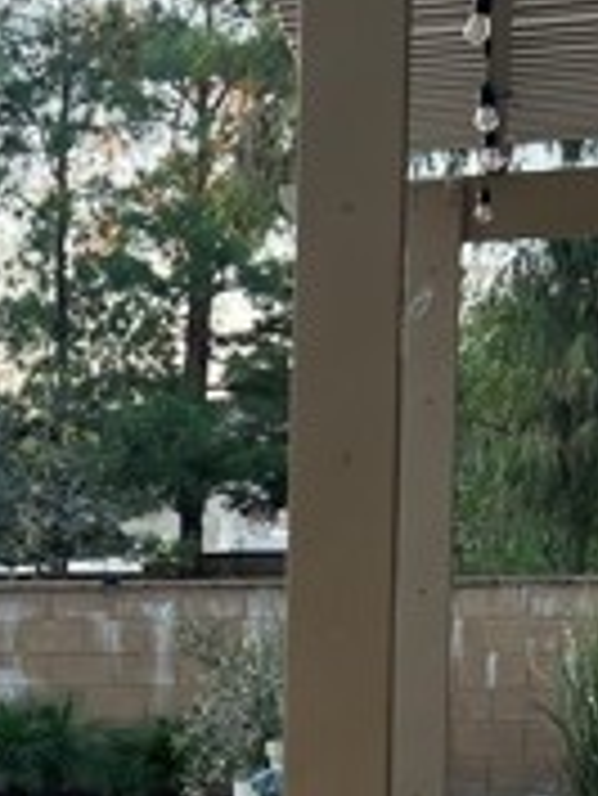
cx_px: -184
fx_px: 2163
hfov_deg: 15.0
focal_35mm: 94
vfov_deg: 20.2
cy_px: 800
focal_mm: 5.7
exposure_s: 1/171
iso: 50
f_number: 1.5
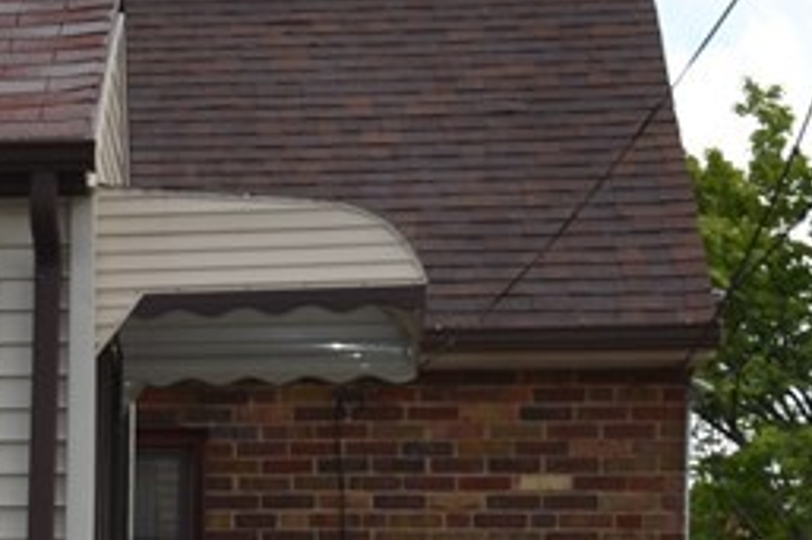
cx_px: -531
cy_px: 673
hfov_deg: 12.6
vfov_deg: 8.9
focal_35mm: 152
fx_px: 3426
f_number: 9
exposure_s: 1/200
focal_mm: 24
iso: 100
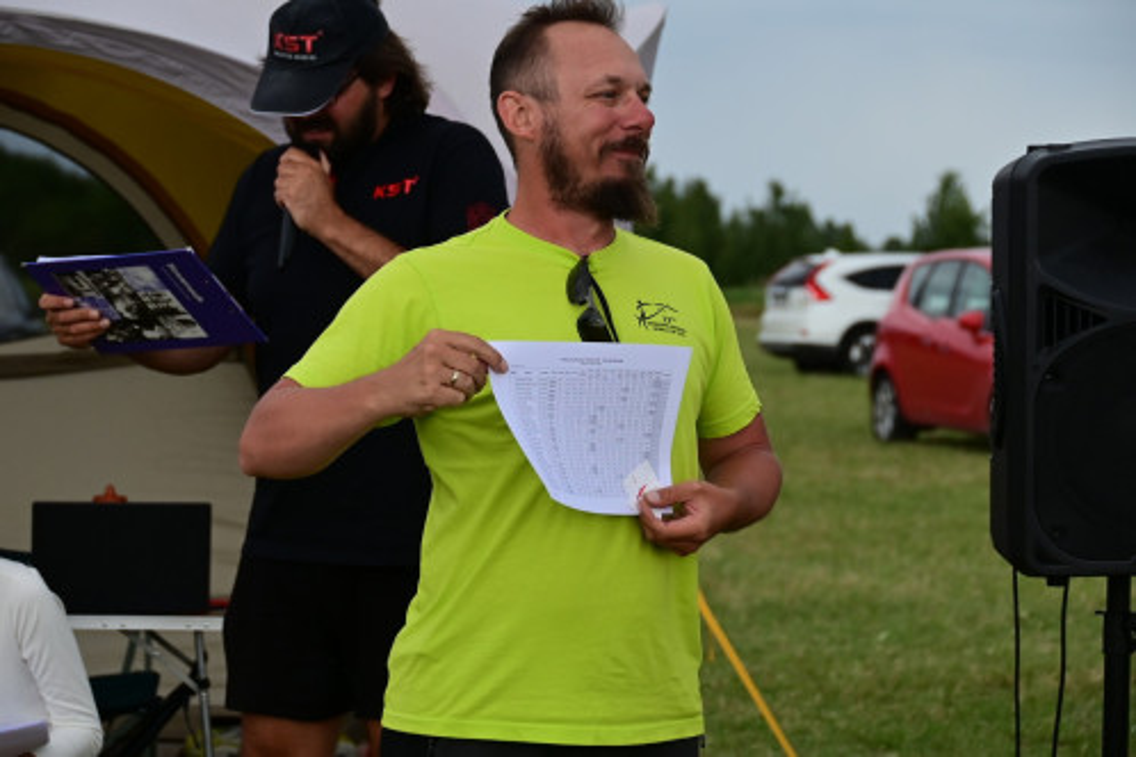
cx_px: 568
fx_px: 4260
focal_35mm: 135
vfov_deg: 10.2
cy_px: 378
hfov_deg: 15.2
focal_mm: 90
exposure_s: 1/640
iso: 500
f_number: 6.3
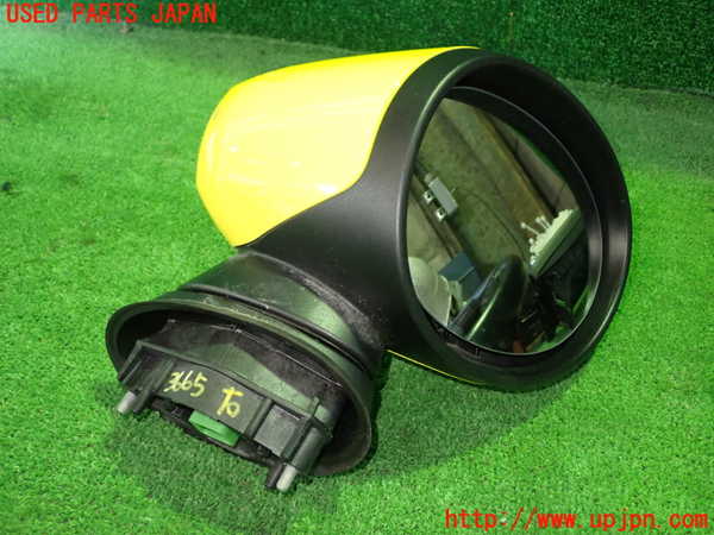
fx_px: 743
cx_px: 357
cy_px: 268
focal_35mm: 36
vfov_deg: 39.7
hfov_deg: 51.4
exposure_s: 1/25
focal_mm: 6.37
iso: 800
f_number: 2.5
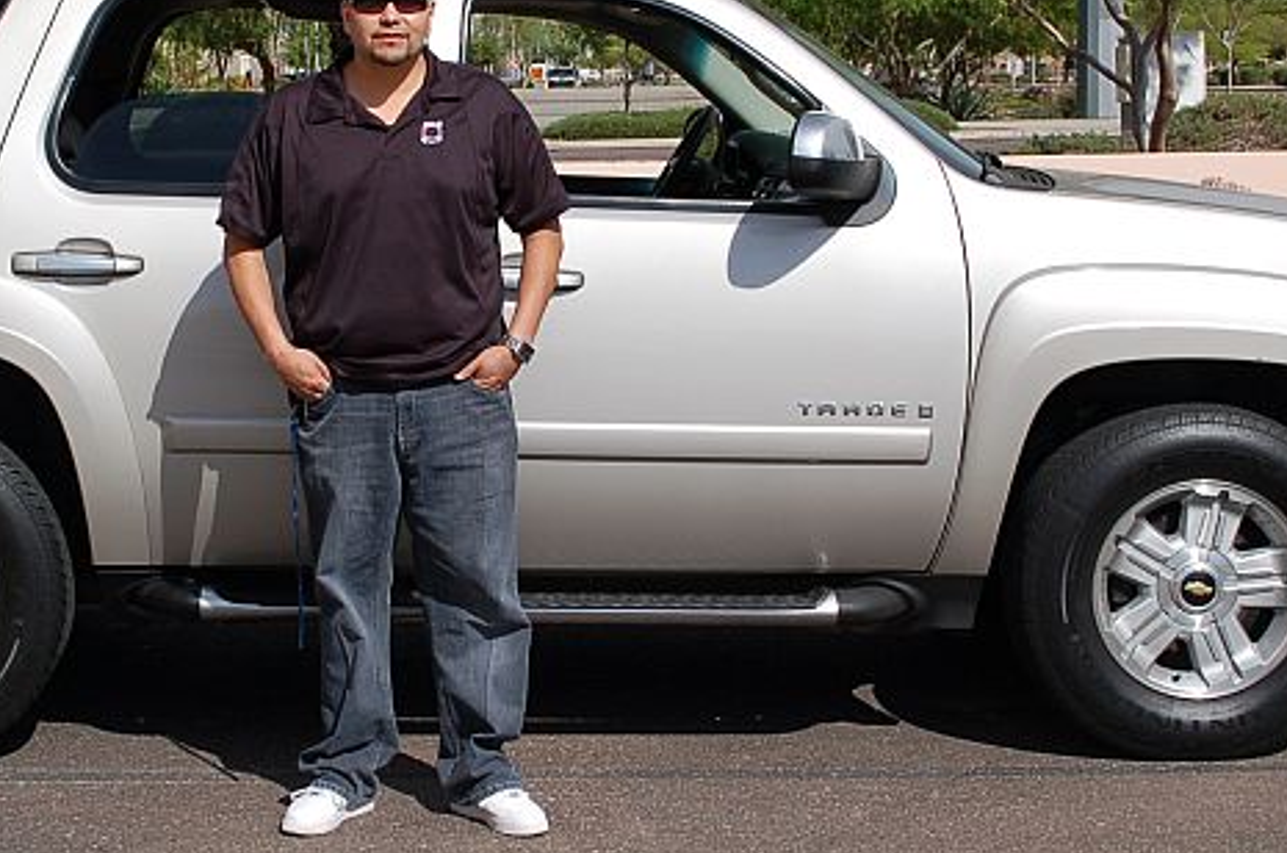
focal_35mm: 75
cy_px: 316
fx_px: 2671
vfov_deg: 18.1
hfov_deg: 26.9
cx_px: 432
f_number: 10
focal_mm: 29
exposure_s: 1/400
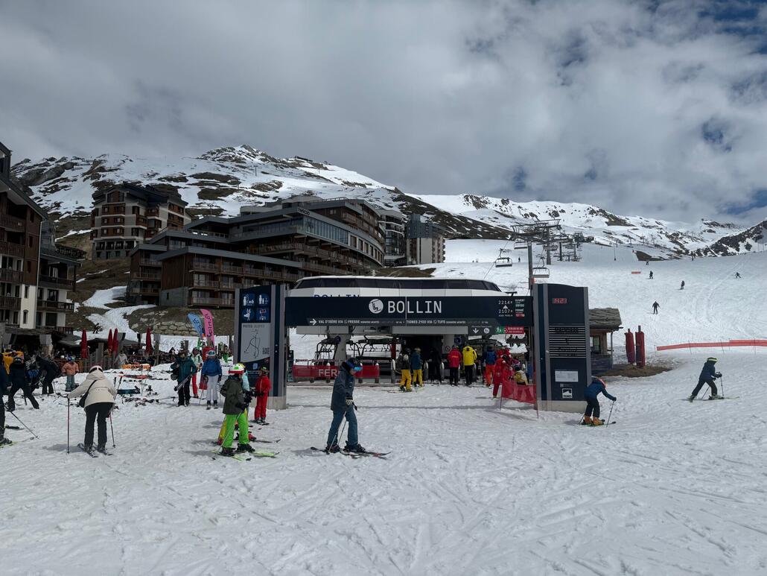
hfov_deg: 71.6
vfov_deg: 56.8
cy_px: 288
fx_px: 532
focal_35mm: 24
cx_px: 384
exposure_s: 1/22727
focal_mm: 6.76
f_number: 1.78
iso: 50
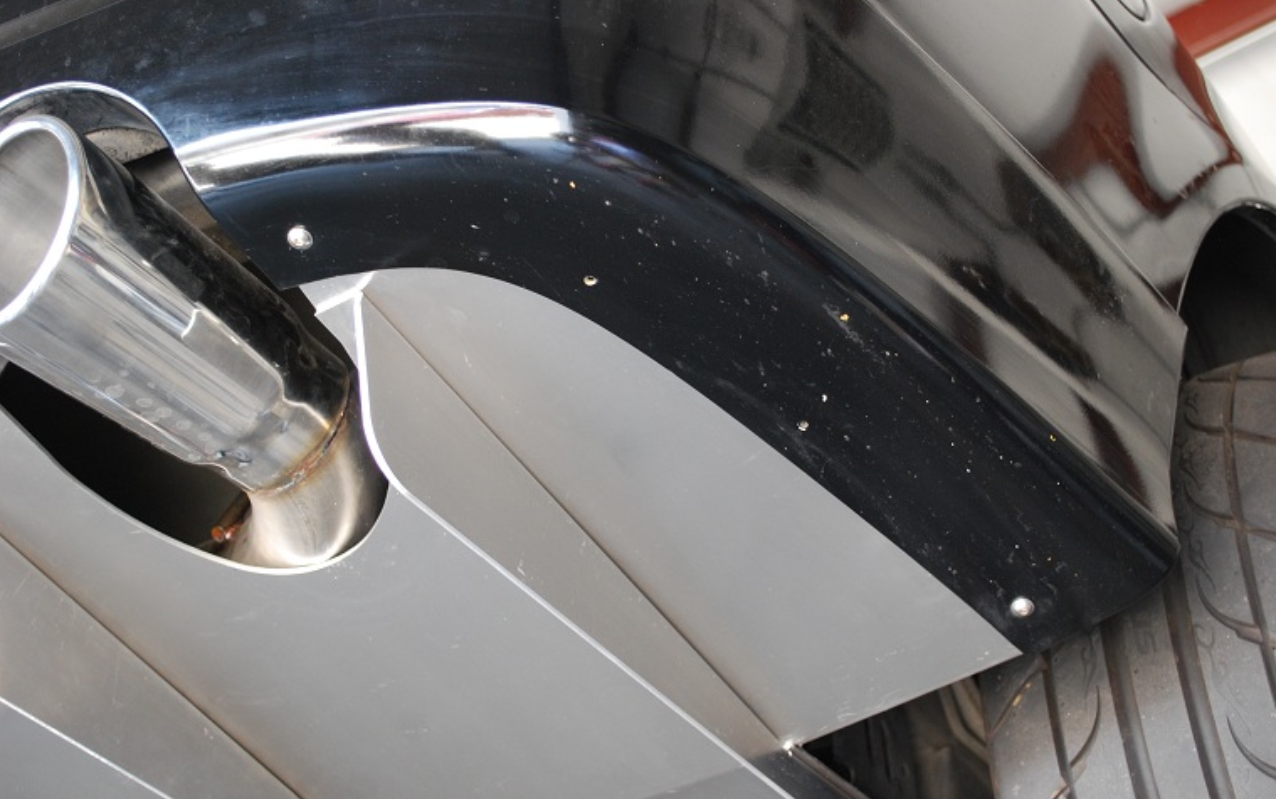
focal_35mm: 50
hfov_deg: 40.3
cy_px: 393
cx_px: 640
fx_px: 1739
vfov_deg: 25.9
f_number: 4.8
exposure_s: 1/30
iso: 560
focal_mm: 32
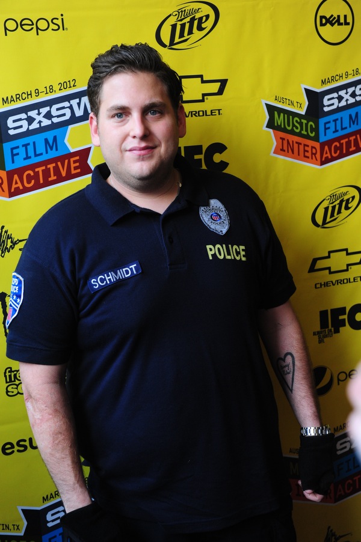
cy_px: 271
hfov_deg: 24.6
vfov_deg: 36.3
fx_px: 829
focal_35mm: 55
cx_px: 180
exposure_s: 1/60
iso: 1600
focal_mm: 55
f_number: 5
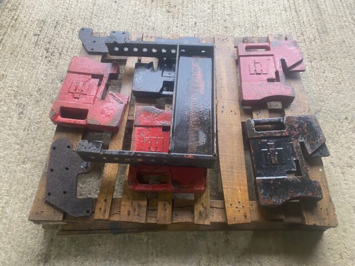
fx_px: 267
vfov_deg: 53.1
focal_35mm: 26
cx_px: 178
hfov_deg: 67.3
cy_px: 133
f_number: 1.8
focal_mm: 4.25
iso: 100
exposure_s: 1/50
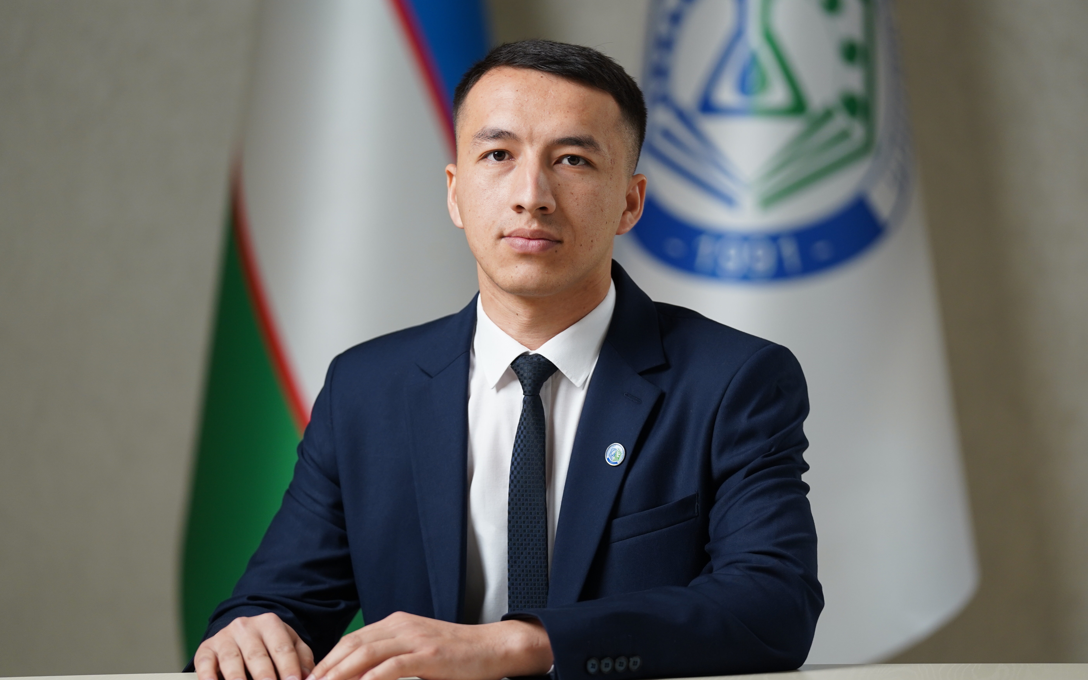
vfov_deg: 8.4
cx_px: 553
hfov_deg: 13.3
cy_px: 360
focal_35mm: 157
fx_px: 4655
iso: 800
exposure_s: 1/200
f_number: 2.8
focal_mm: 144
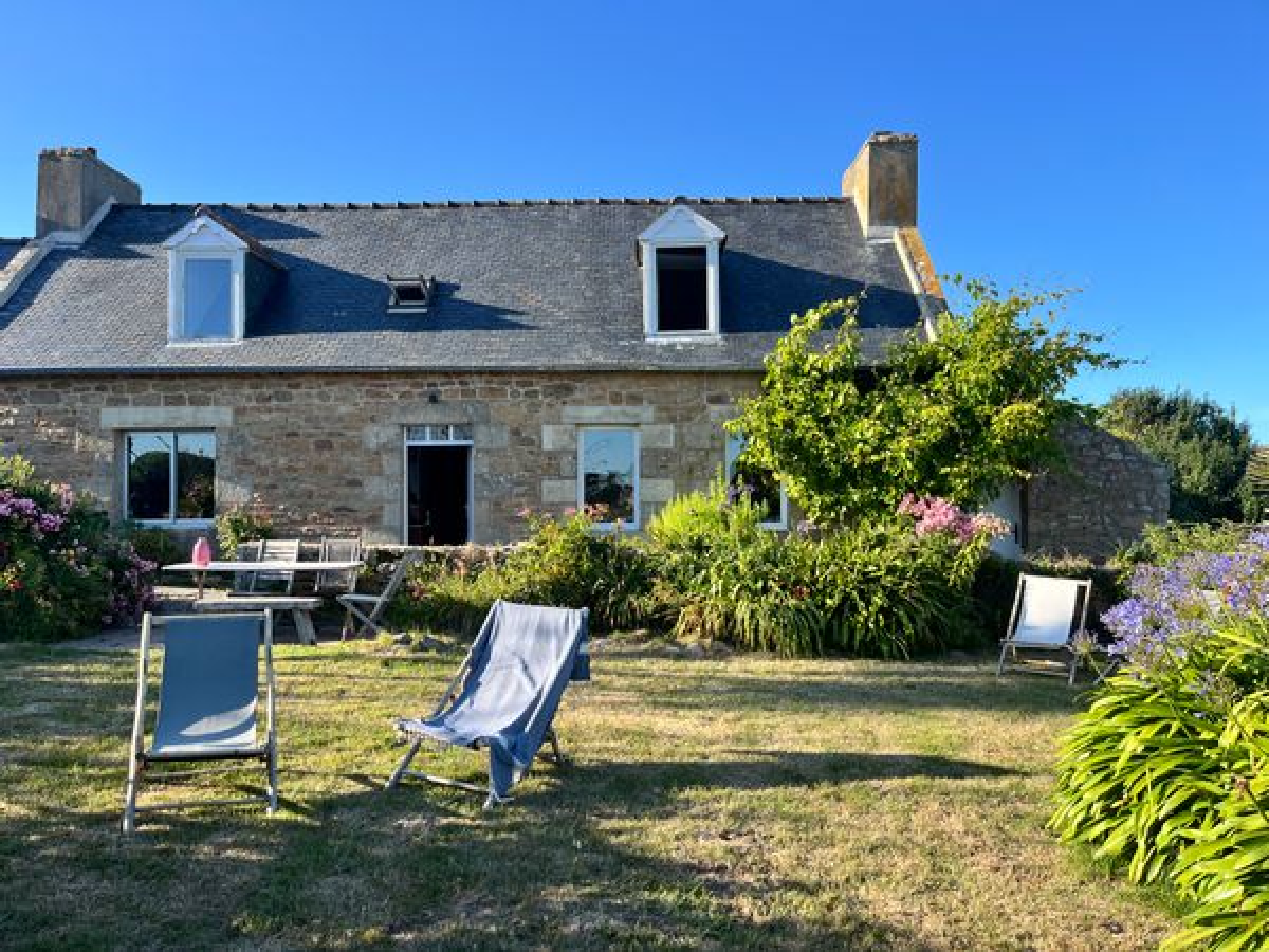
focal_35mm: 26
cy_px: 476
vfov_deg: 53.1
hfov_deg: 67.3
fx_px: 953
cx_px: 634
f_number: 1.6
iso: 50
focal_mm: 5.1
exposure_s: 1/1186
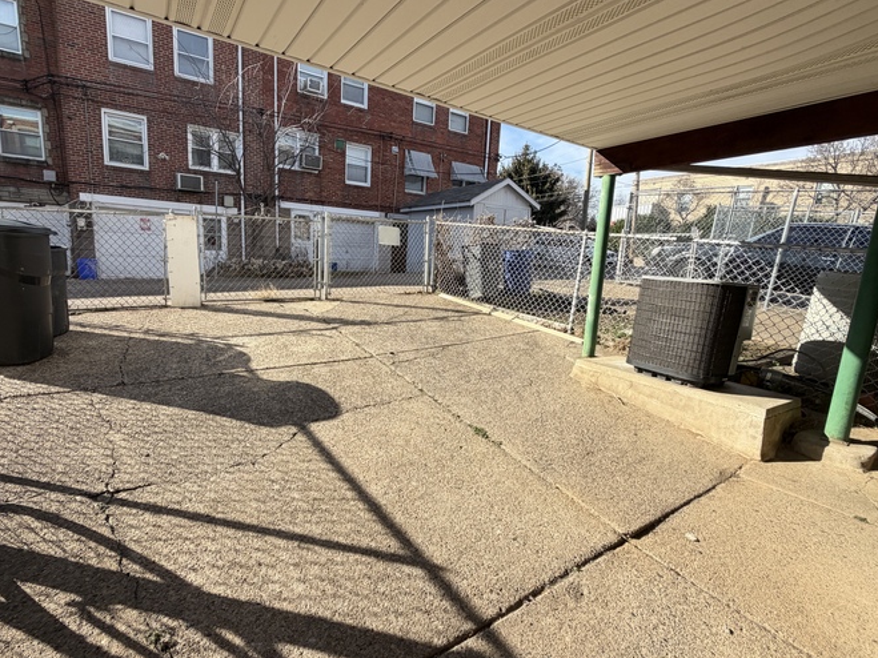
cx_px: 402
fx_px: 431
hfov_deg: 90.8
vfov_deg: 74.7
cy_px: 330
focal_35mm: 17
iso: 40
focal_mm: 2.22
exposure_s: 1/770
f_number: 2.2
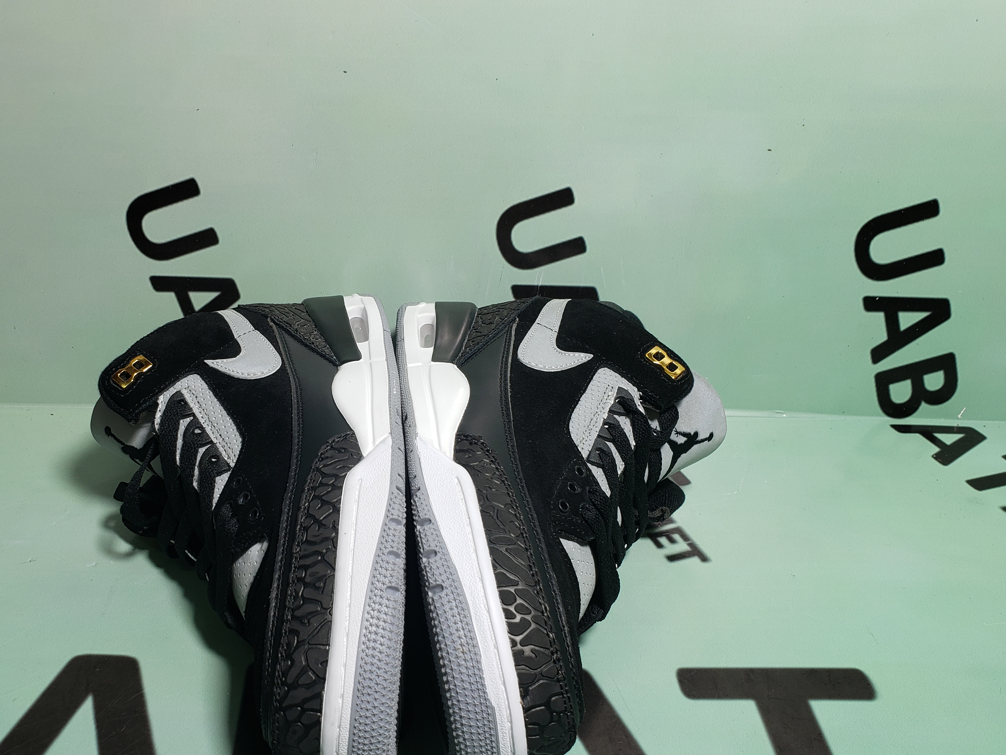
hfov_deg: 54.9
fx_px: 959
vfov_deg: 42.8
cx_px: 394
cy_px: 433
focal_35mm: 33
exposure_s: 1/135
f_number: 2.4
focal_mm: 4.3
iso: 50
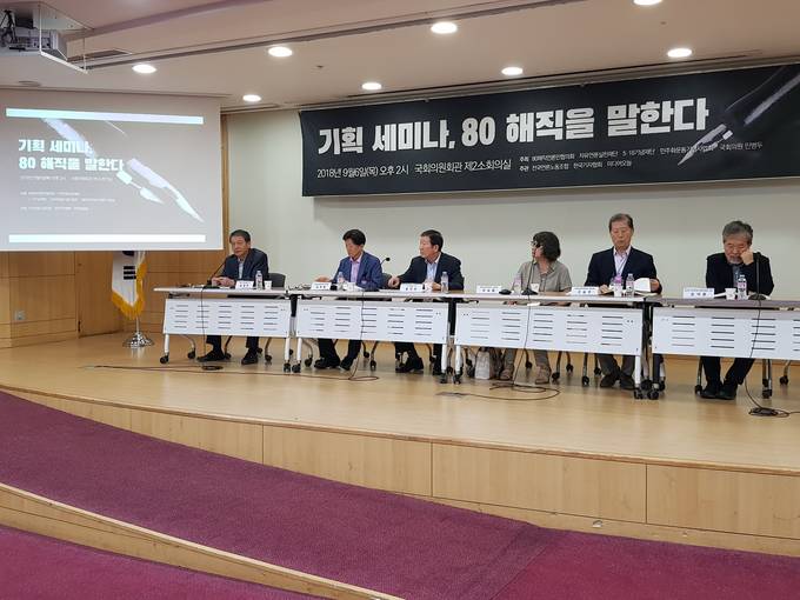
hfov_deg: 67.3
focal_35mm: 26
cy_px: 300
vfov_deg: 53.1
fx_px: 601
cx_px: 400
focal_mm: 4.2
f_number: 1.7
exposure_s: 1/60
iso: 200
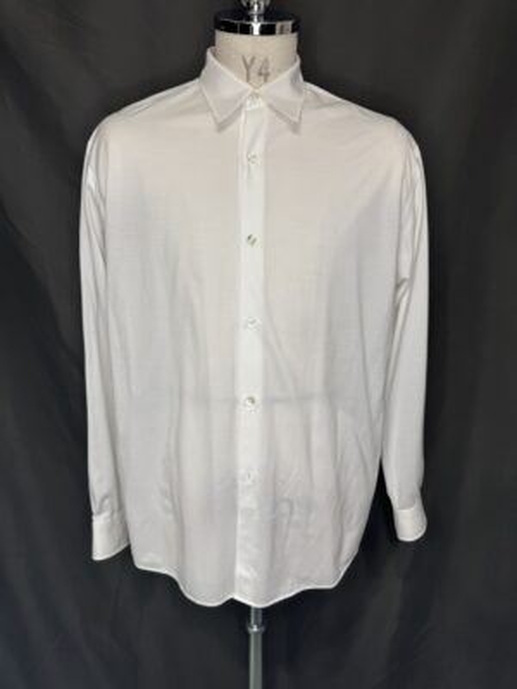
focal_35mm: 24
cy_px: 344
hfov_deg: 56.8
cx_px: 258
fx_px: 478
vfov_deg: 71.6
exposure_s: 1/100
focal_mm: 6.76
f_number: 1.78
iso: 80
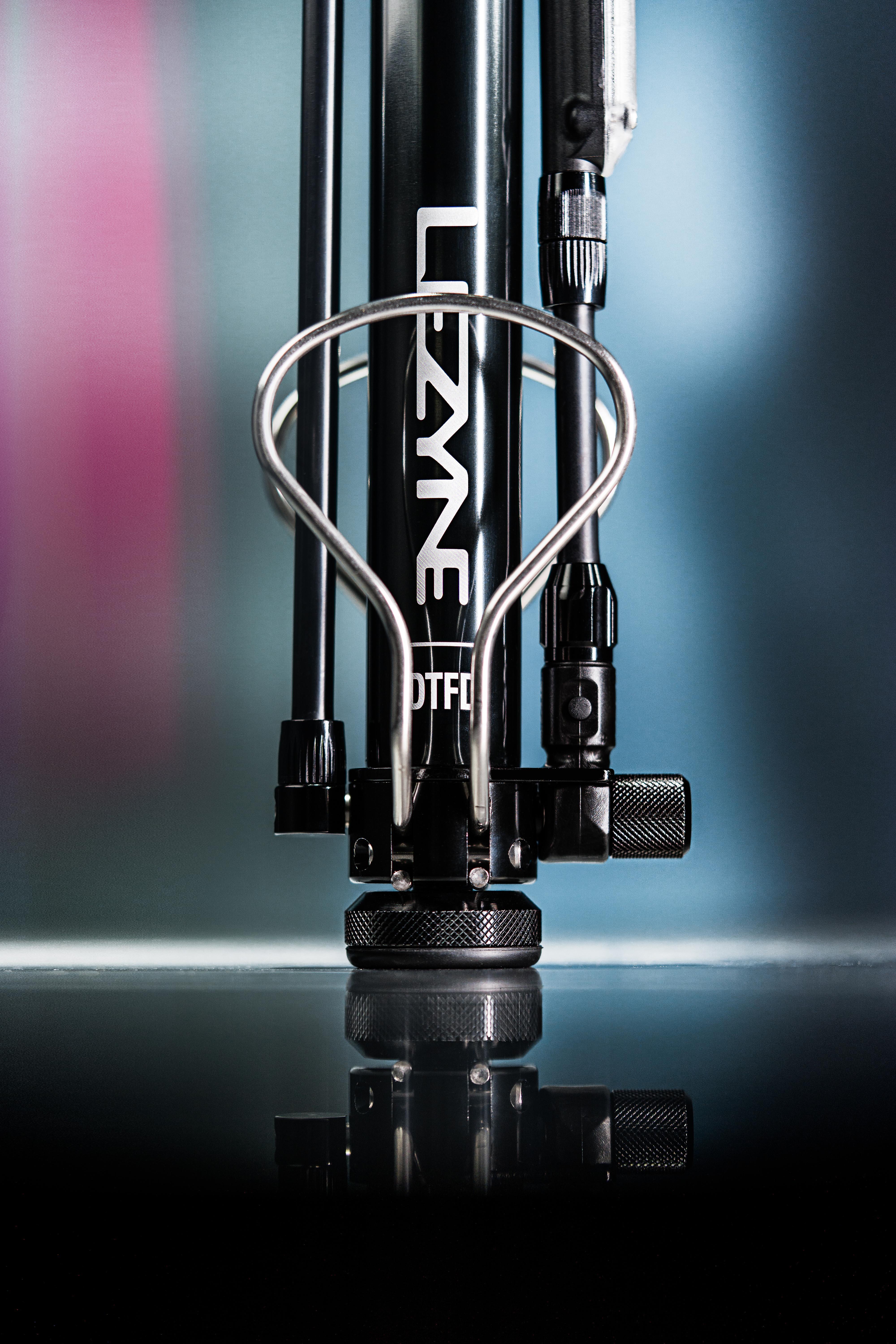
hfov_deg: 15.2
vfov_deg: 22.6
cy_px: 672
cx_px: 448
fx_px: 3360
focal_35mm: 90
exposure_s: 1/50
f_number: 2.8
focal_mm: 90
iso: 320
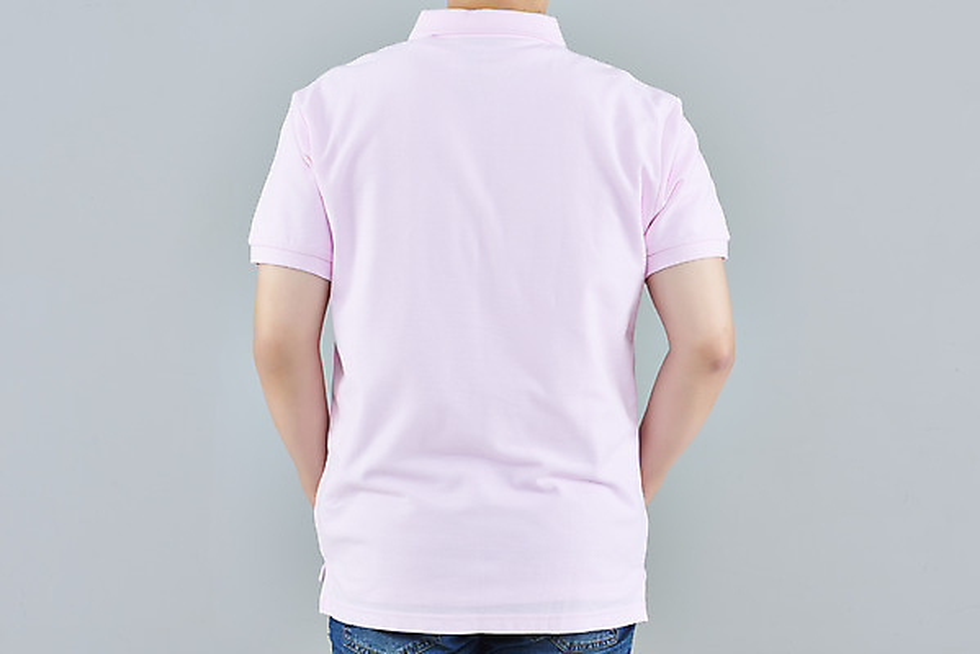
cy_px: 327
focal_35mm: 120
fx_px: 3268
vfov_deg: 11.4
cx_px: 490
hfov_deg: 17.1
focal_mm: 120
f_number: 18
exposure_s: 1/125
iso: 100
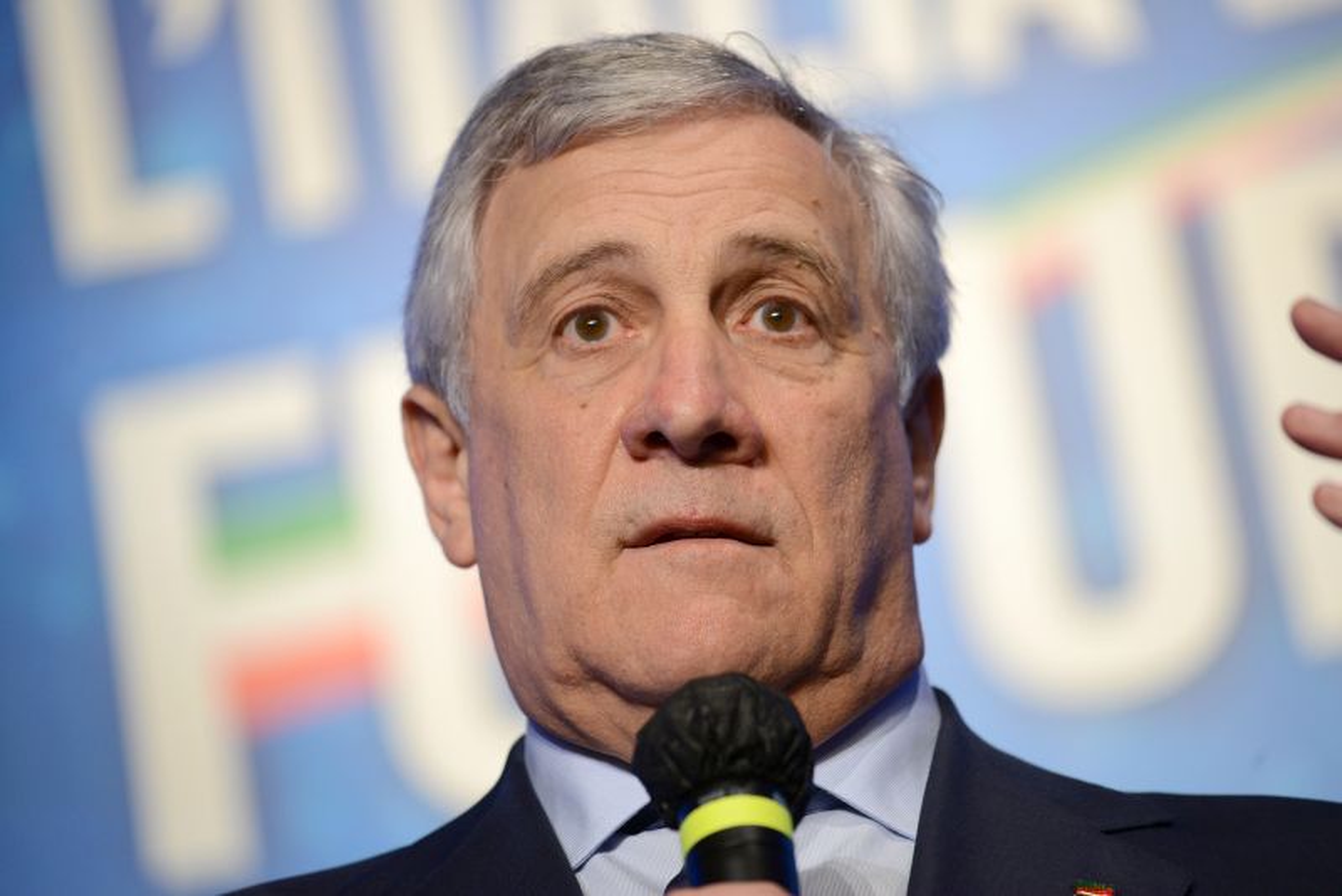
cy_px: 448
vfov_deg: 8.3
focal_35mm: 165
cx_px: 671
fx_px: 6153
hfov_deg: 12.4
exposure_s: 1/250
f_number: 4
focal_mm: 165
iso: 1250
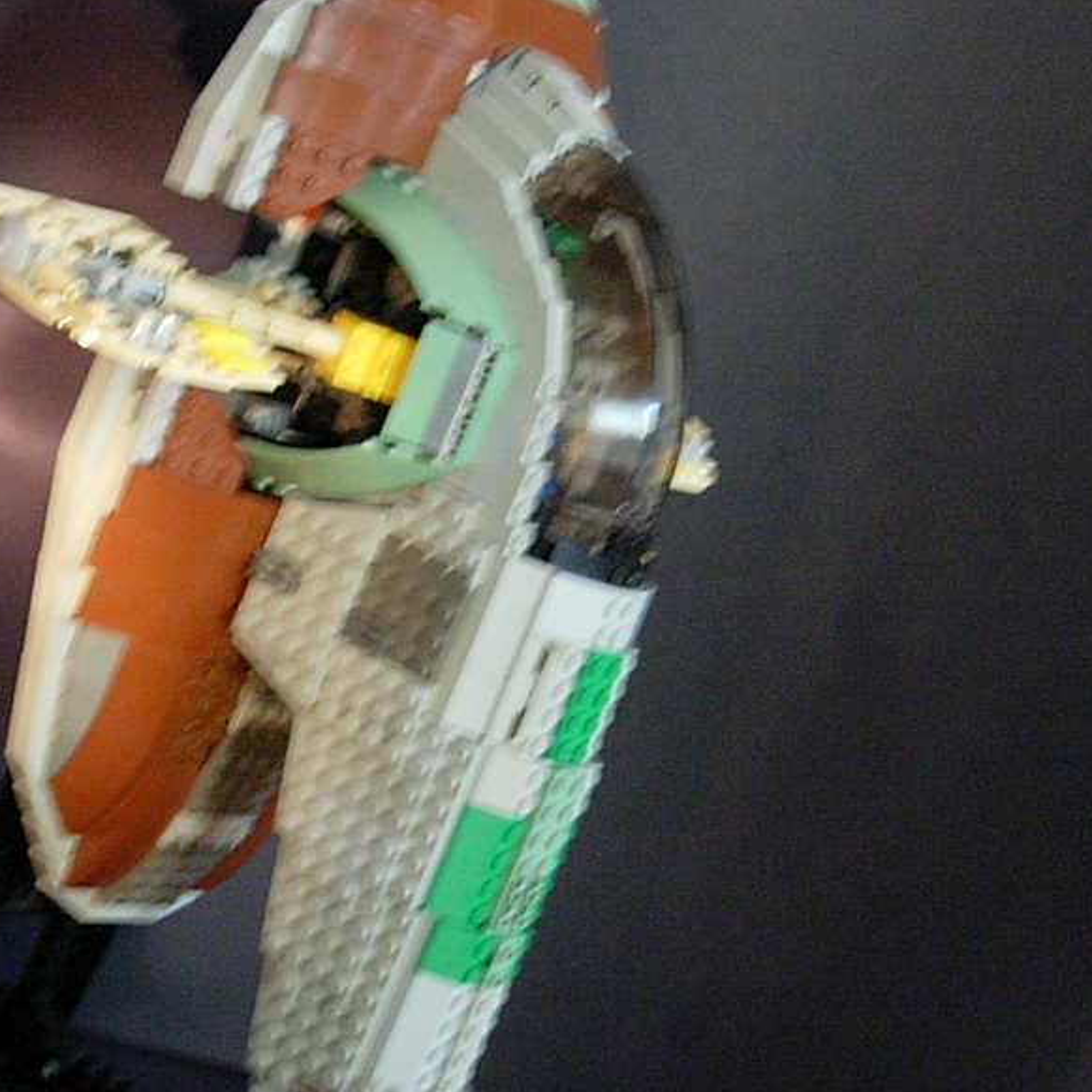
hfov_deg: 18.3
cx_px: 391
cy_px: 626
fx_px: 3391
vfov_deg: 18.3
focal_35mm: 95
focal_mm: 12.7
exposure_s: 1/20.7
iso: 400
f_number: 3.5
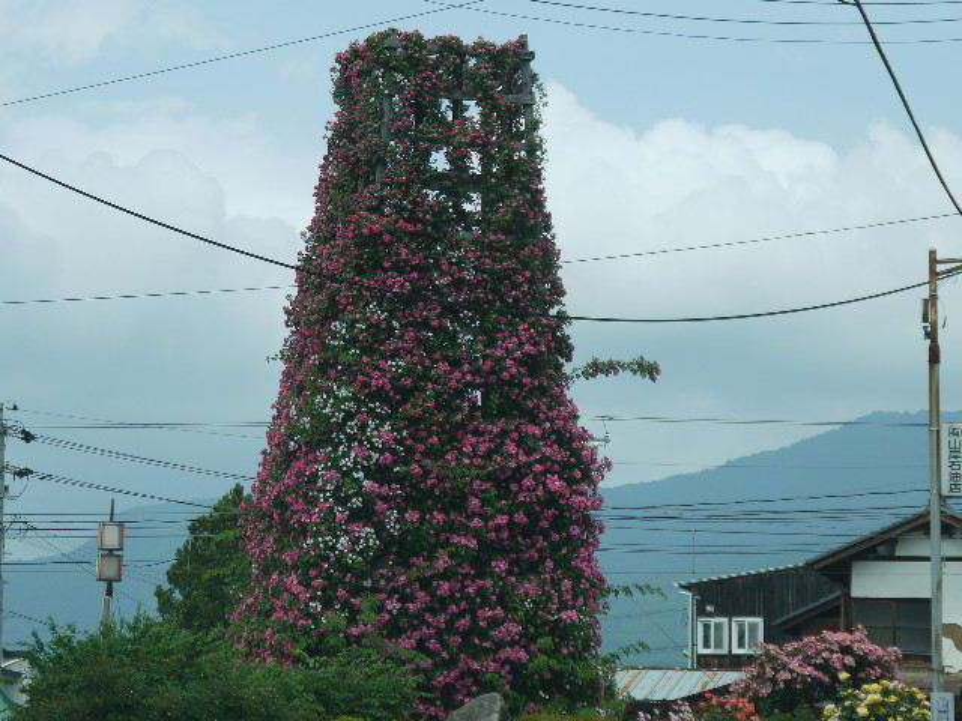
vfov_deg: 12.5
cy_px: 360
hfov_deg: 16.6
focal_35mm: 119
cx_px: 481
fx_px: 3307
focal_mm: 42
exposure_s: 1/640
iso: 100
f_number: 5.6
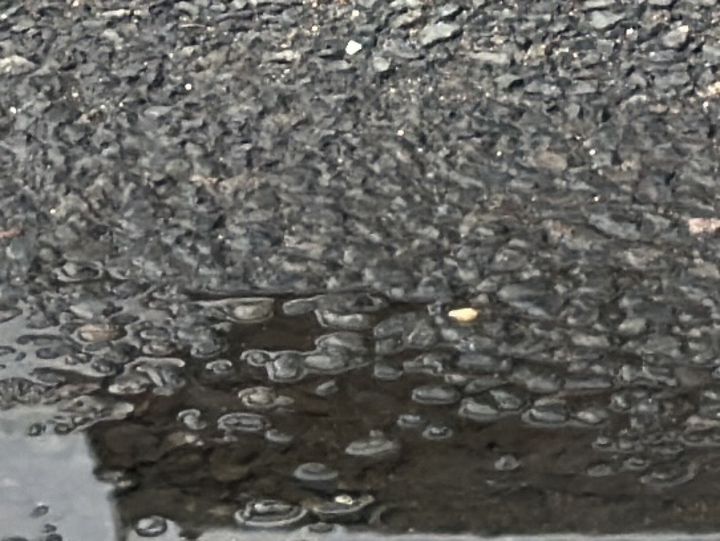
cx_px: 497
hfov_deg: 5.5
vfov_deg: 4.0
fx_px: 7429
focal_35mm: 357
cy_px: -1430
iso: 80
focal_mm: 6.86
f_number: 1.78
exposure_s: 1/1475
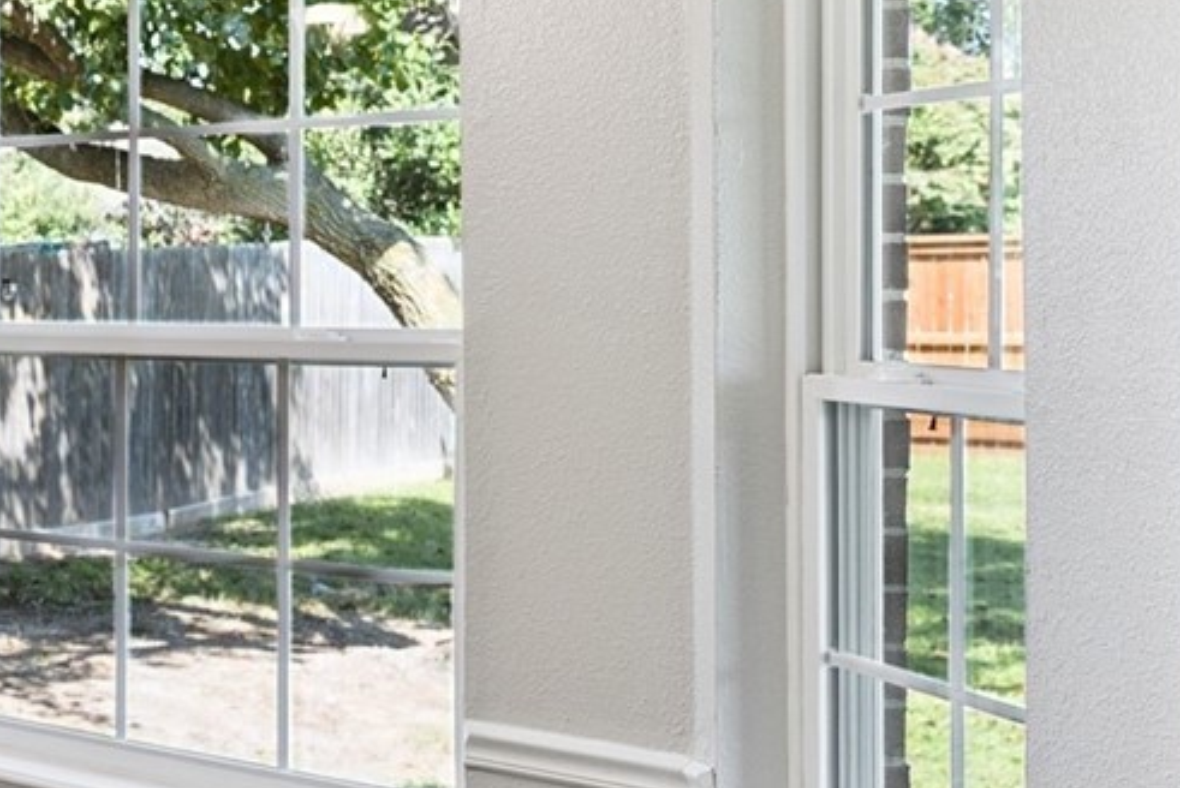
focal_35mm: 58
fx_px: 1902
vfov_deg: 23.4
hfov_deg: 23.7
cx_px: -771
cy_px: 366
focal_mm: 14
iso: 400
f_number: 2.8
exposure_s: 1/125
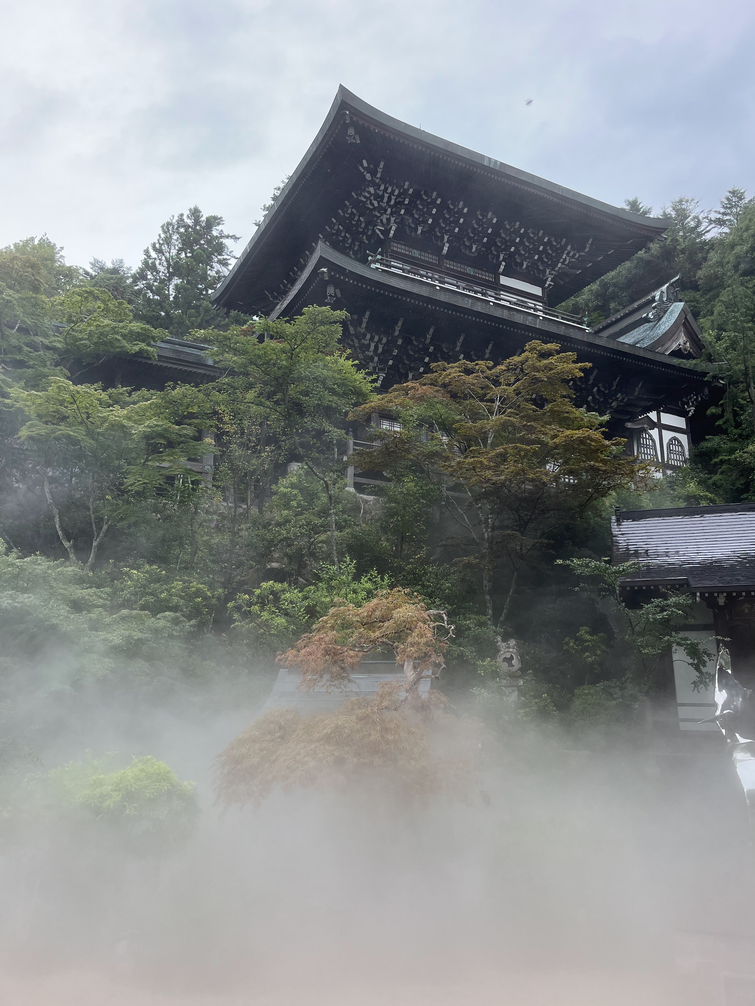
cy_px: 503
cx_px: 378
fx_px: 756
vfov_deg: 67.3
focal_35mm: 26
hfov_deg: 53.1
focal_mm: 5.1
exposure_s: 1/992
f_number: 1.6
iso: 50
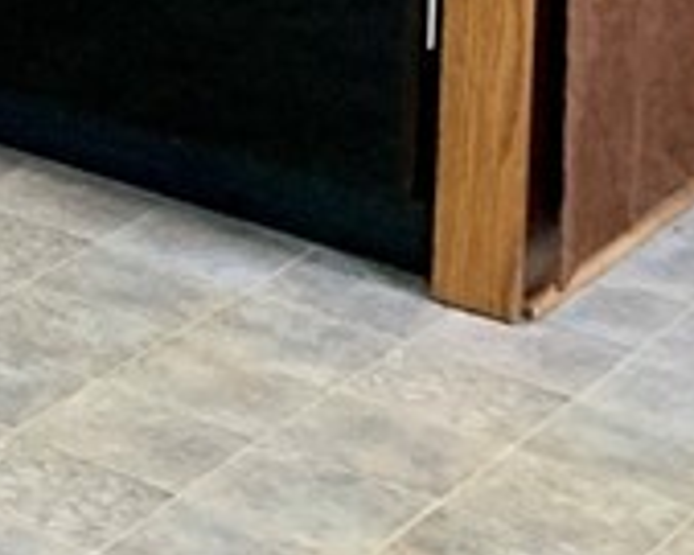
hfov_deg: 10.1
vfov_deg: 8.9
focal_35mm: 154
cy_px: -843
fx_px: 3161
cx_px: -1232
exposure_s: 1/122
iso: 64
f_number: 1.8
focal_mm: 4.25
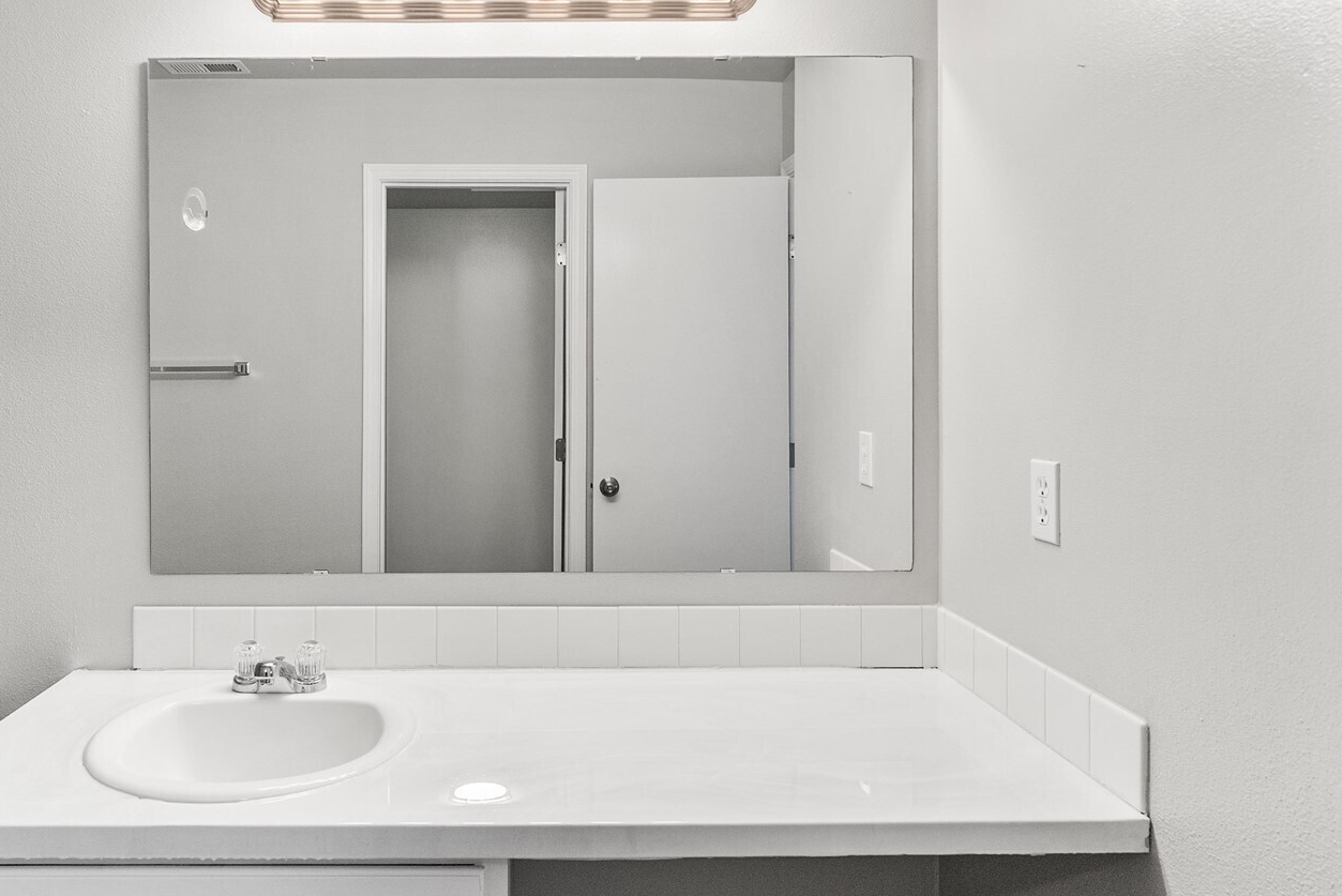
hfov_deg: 74.9
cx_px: 510
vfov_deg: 55.2
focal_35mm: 23
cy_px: 450
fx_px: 858
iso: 200
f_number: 7.1
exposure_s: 1/60
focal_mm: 17
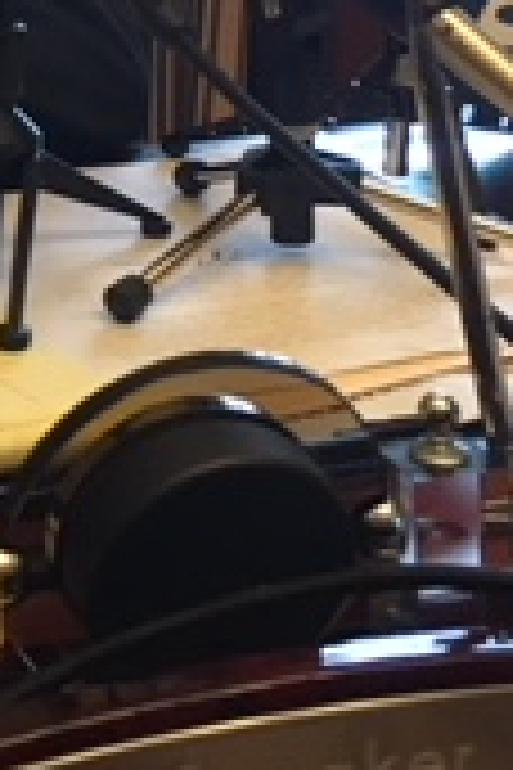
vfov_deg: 17.6
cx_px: -342
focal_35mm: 113
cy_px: -41
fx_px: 2415
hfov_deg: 11.4
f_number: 2.2
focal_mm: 4.15
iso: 200
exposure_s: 1/30
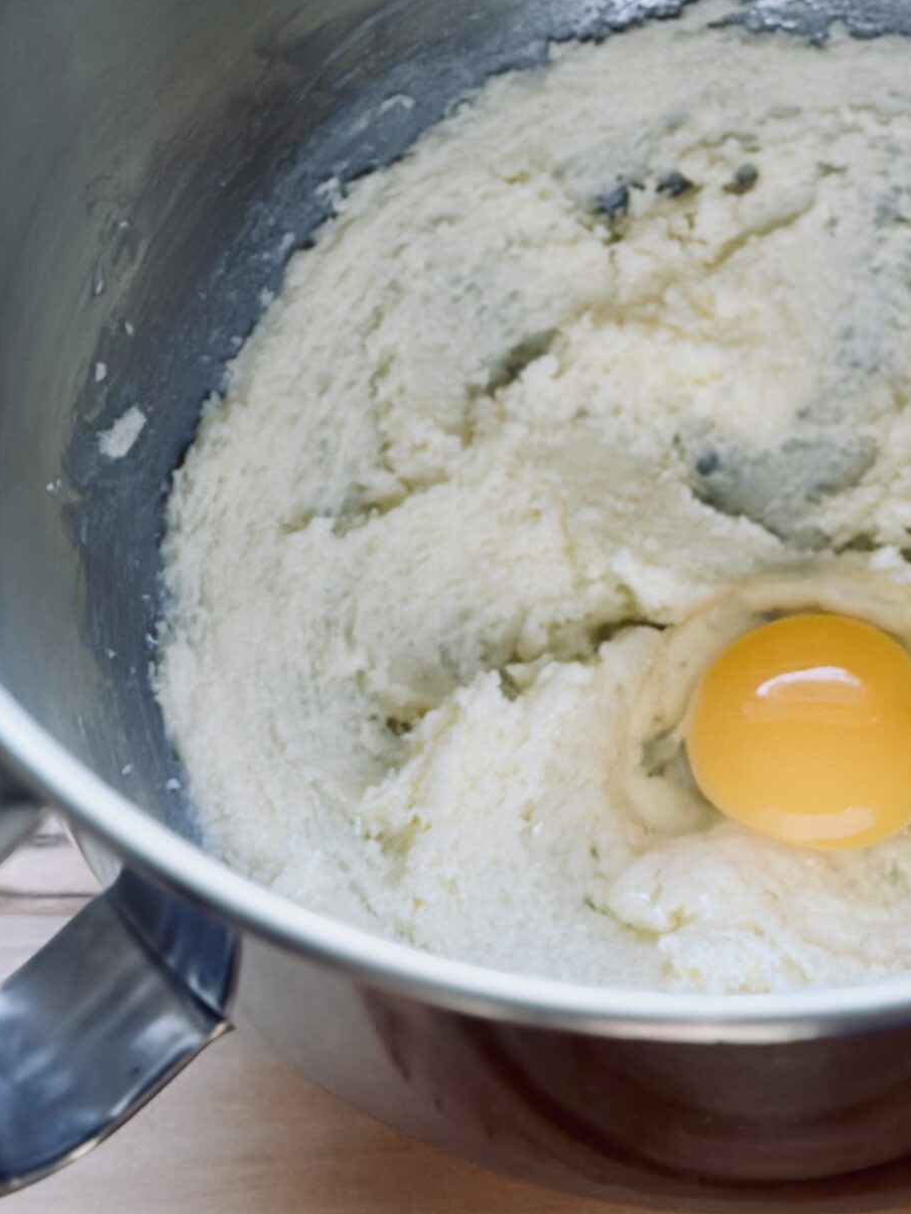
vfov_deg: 19.1
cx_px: 739
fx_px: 3579
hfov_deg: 14.4
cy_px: 240
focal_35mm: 102
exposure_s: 1/71
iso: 125
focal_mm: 6.86
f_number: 1.78
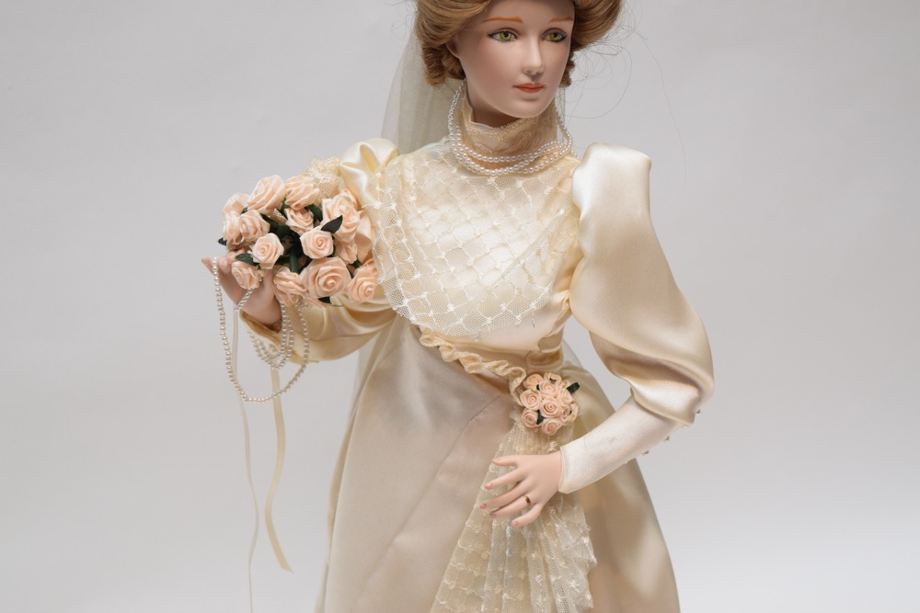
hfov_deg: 24.6
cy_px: 306
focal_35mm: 82
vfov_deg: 16.6
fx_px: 2108
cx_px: 460
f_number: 5.6
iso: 800
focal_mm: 55
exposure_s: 1/80
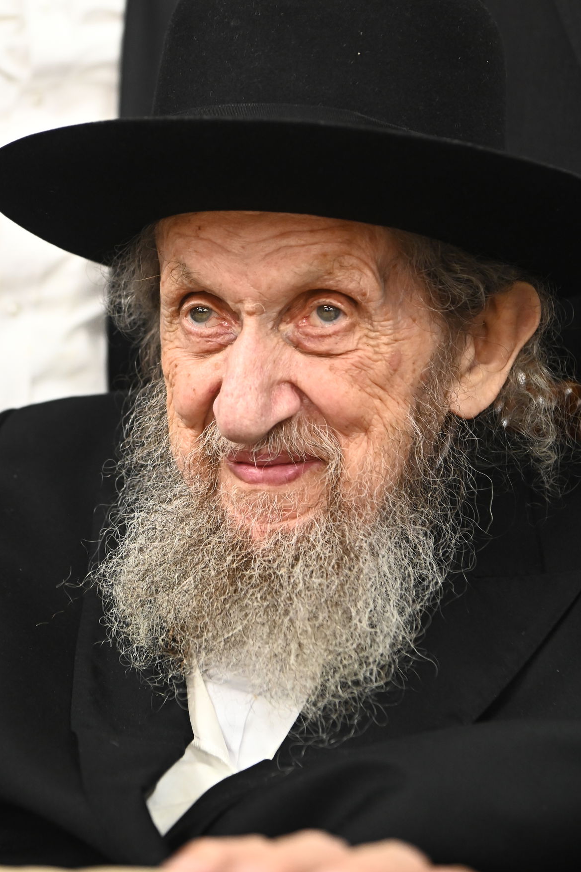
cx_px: 252
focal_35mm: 84
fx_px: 2034
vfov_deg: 24.2
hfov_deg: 16.3
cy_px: 372
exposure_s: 1/200
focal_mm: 70
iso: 3200
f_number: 5
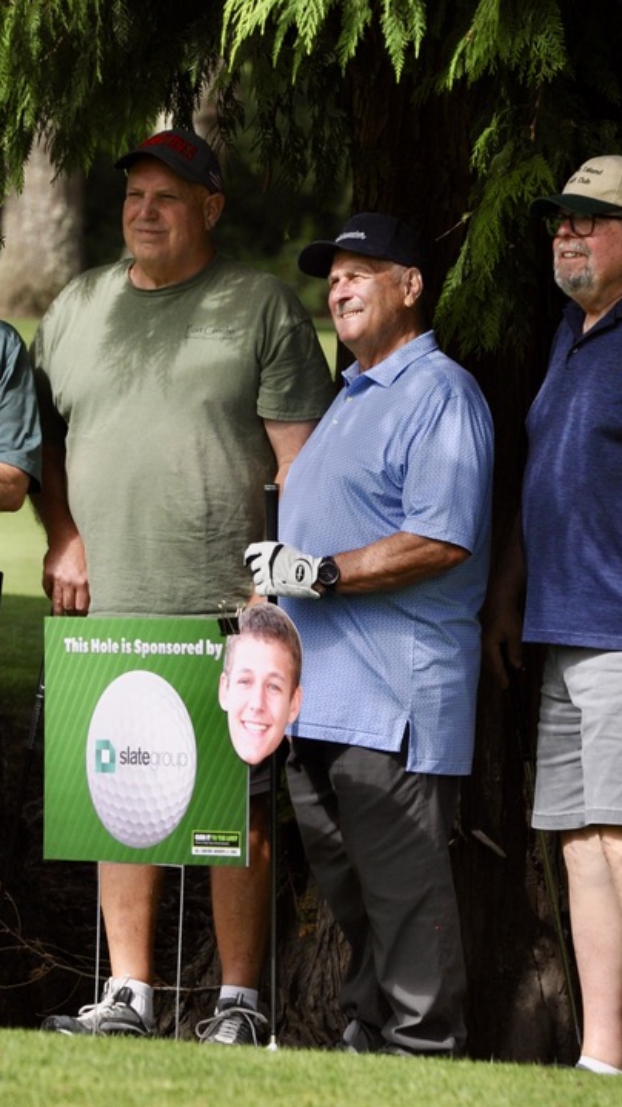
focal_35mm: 368
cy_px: 554
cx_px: 232
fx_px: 10793
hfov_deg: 3.3
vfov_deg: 5.9
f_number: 5.6
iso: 400
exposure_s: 1/1600
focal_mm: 155
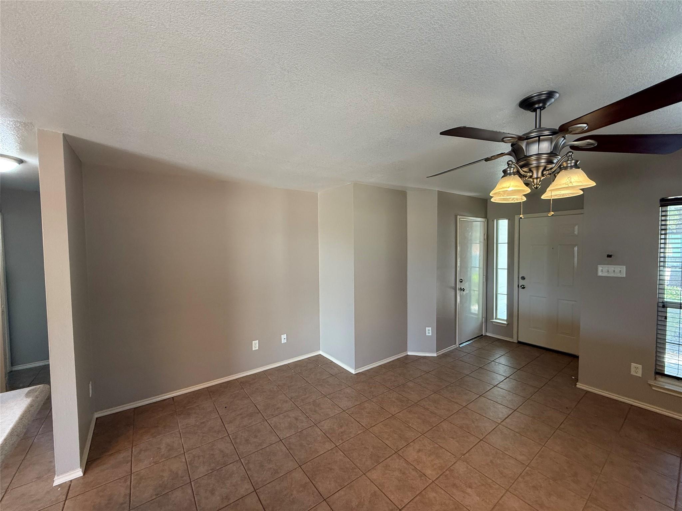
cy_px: 256
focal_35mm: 14
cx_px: 341
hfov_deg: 102.1
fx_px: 276
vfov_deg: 85.7
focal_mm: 2.22
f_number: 2.2
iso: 320
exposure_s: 1/60
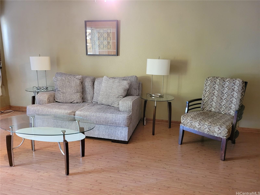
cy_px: 98
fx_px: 195
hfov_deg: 67.3
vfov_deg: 53.1
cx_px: 130
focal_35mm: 26
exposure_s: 1/40
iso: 640
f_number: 1.8
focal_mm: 5.4
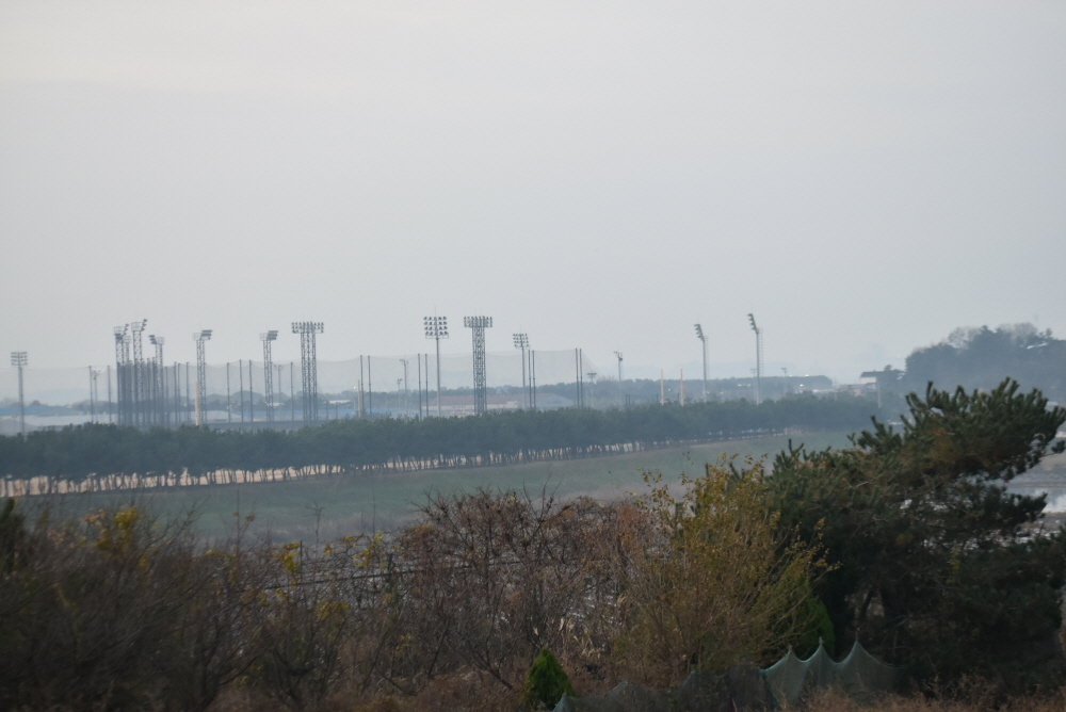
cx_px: 533
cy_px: 356
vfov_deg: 12.7
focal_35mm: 108
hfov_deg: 18.9
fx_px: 3200
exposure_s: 1/60
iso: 640
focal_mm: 72
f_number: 4.8
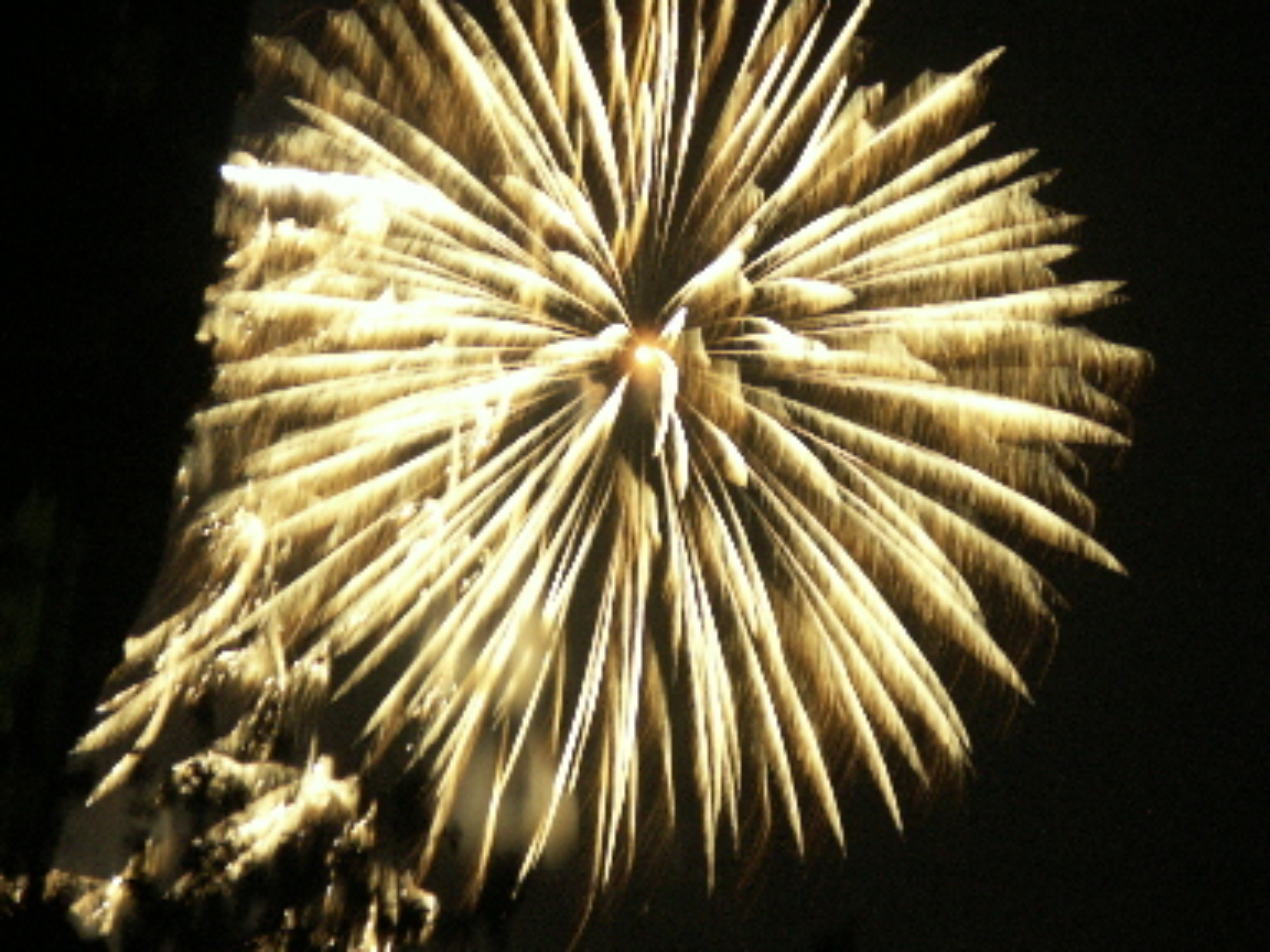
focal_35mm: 200
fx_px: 7338
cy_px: 476
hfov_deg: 9.9
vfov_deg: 7.4
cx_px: 635
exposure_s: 2
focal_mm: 50.69
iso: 100
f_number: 3.5
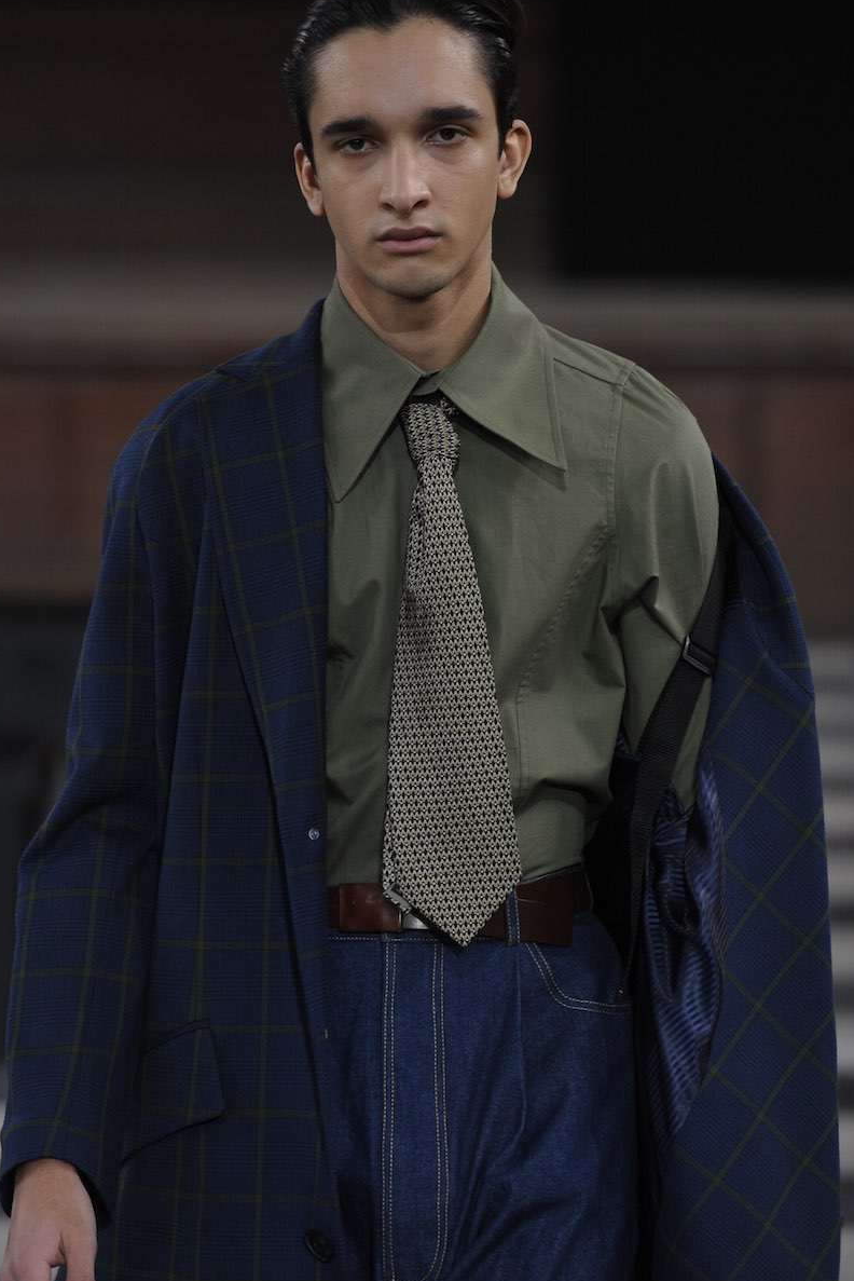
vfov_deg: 8.1
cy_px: 589
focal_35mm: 253
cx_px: 387
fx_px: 8997
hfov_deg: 5.4
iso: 1000
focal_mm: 200
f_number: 4
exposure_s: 1/500
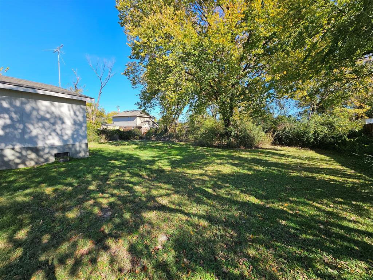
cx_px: 186
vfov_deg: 89.9
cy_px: 140
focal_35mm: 13
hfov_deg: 106.2
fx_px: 140
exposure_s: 1/871
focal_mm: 2.2
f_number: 2.2
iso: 50
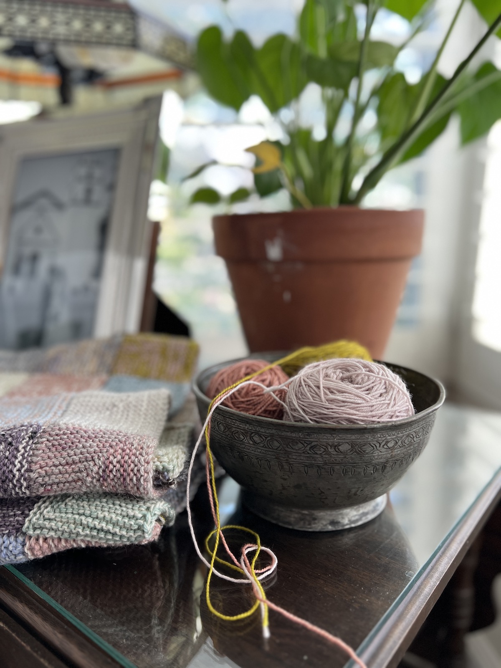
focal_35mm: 26
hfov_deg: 53.1
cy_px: 334
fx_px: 502
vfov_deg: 67.3
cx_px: 250
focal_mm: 5.7
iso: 125
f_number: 1.5
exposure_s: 1/84
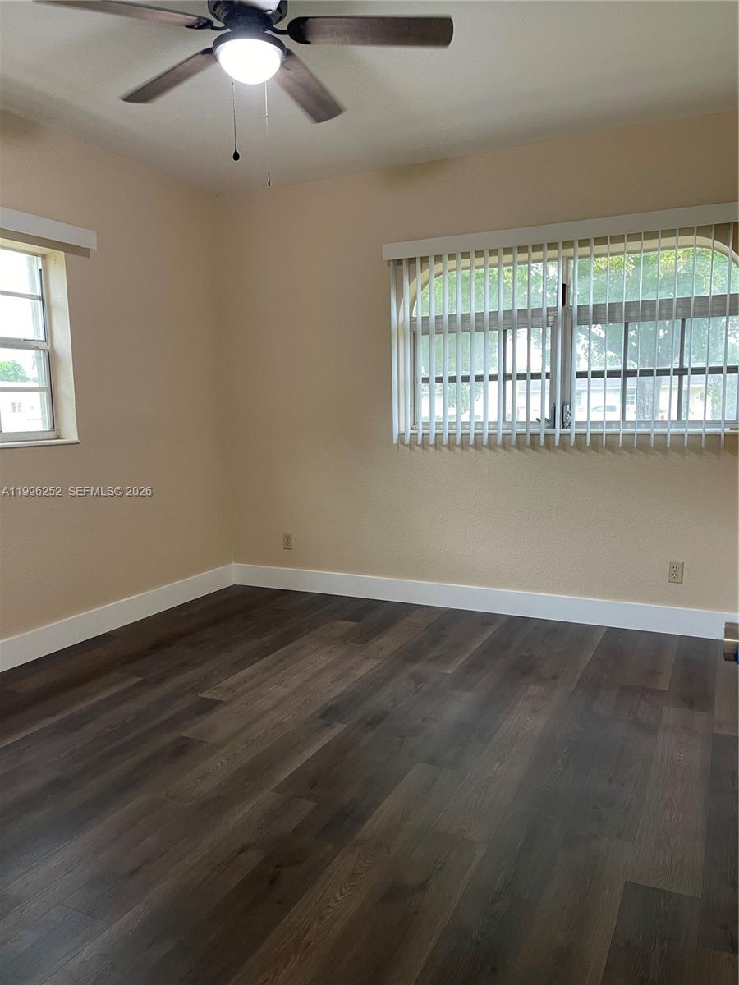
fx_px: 740
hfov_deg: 53.1
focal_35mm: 26
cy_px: 492
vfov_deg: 67.3
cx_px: 370
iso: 200
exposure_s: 1/60
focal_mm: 5.1
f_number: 1.6
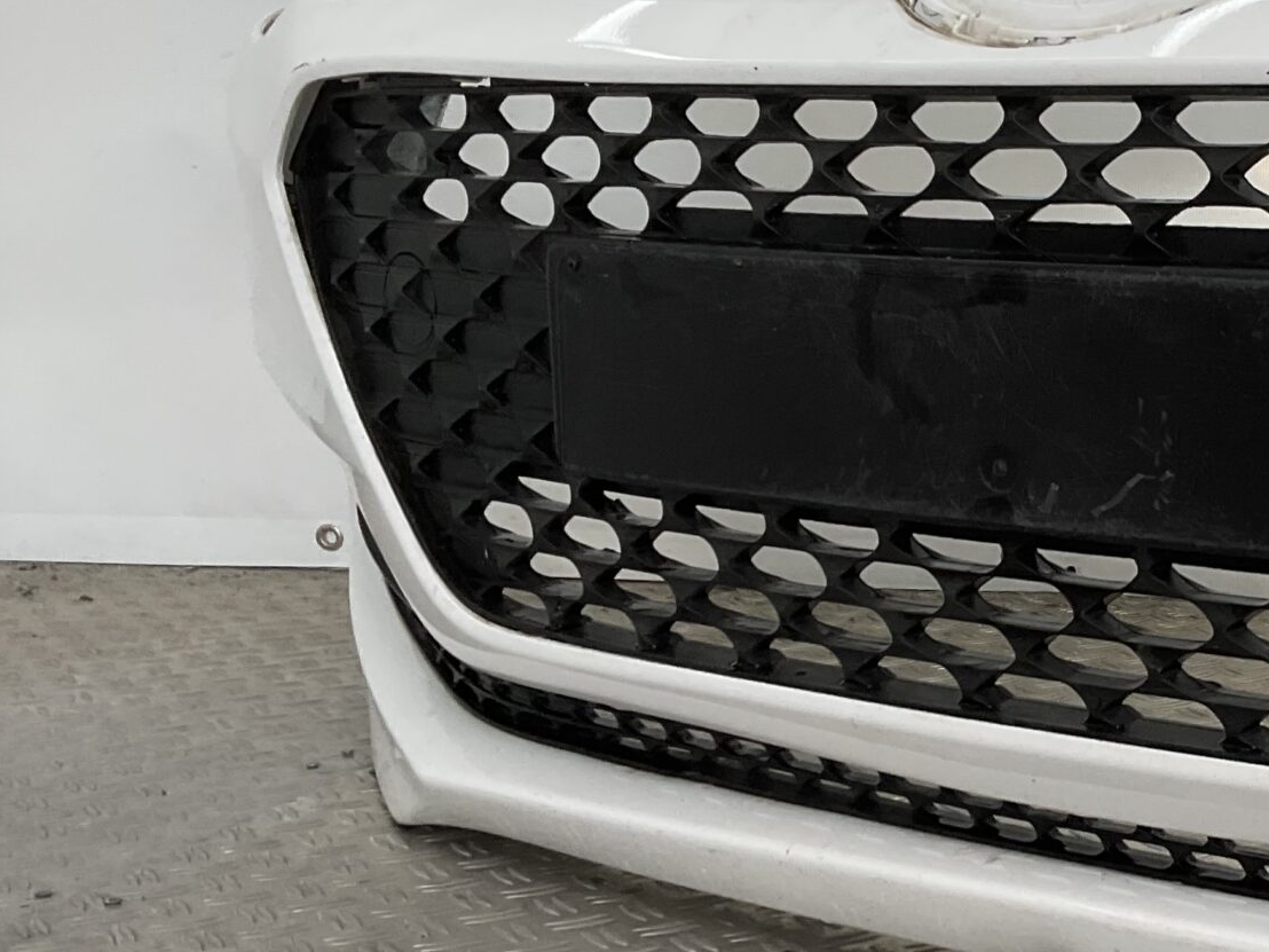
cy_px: 494
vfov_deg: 21.9
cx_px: 1262
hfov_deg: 27.4
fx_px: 2456
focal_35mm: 67
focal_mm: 3
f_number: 1.8
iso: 16
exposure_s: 1/281
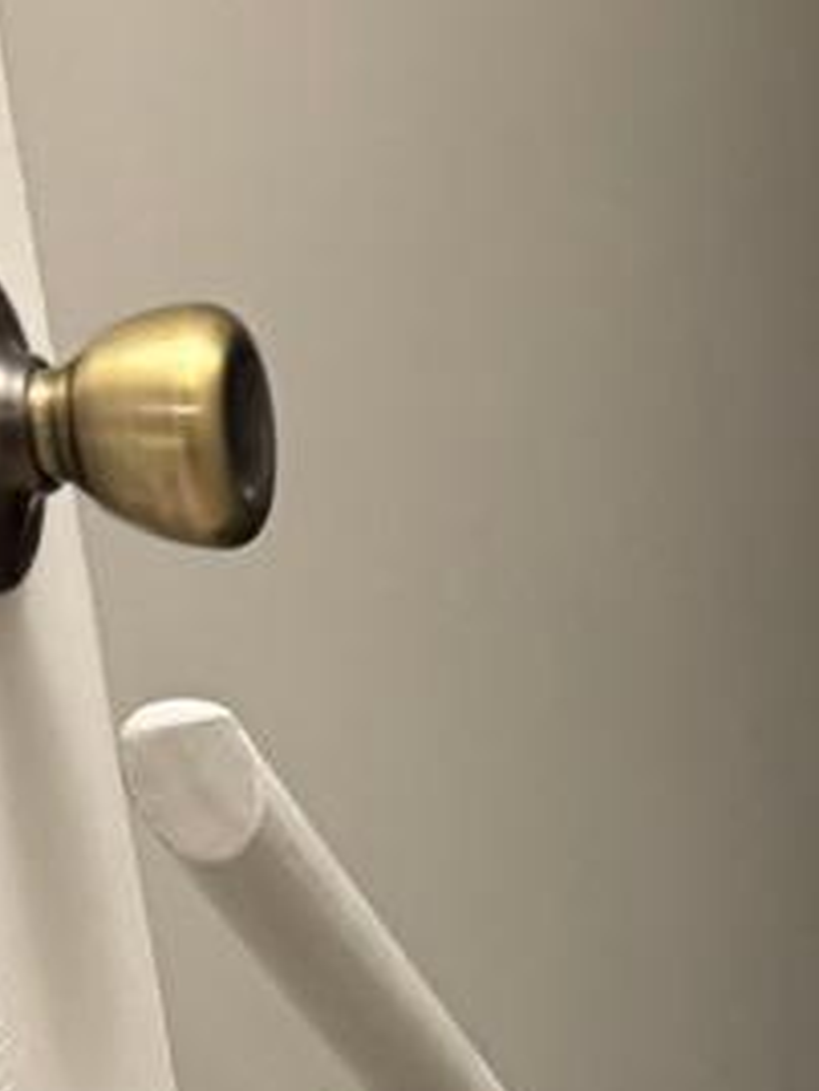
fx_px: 4318
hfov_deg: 9.9
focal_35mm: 137
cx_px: 1735
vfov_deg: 13.3
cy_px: 1801
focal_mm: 6.76
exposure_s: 1/60
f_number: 1.78
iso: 500
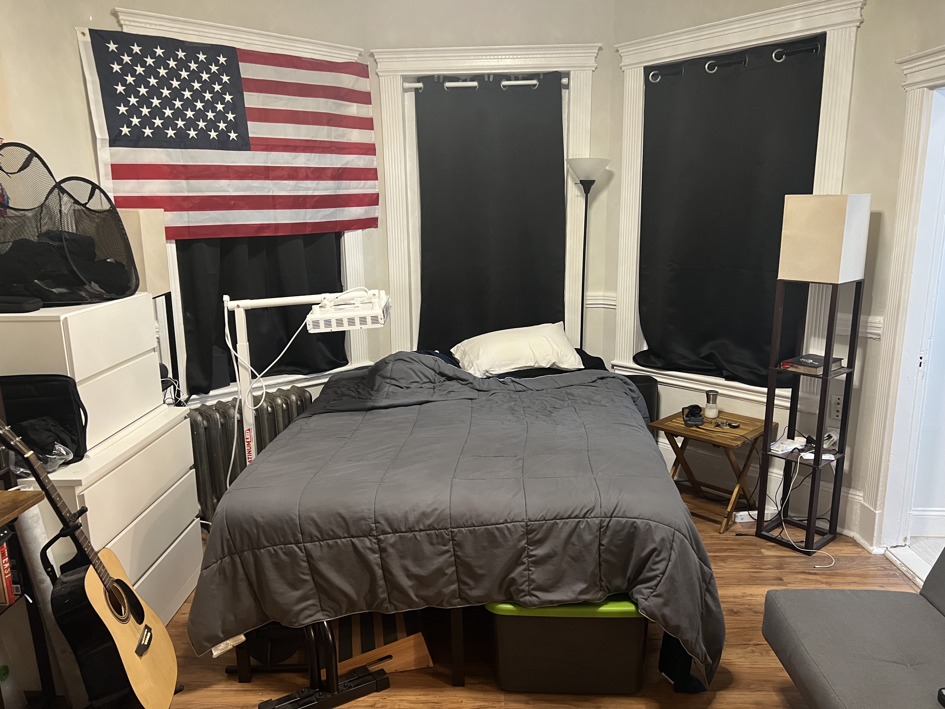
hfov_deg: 67.3
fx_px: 710
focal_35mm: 26
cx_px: 472
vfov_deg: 53.1
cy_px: 354
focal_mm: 5.7
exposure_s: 1/60
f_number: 1.5
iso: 500
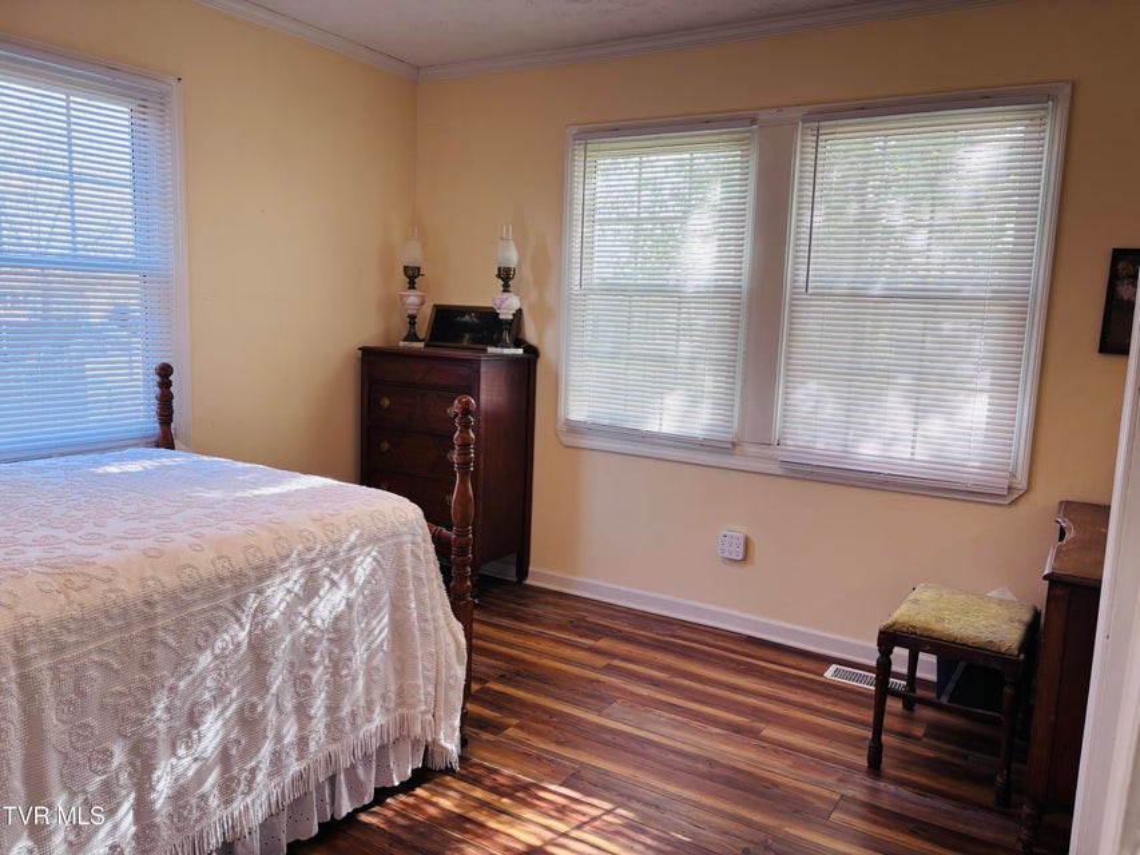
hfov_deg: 67.3
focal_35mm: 26
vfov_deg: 53.1
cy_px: 428
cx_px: 570
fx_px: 856
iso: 64
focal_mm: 5.96
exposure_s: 1/120
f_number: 1.6
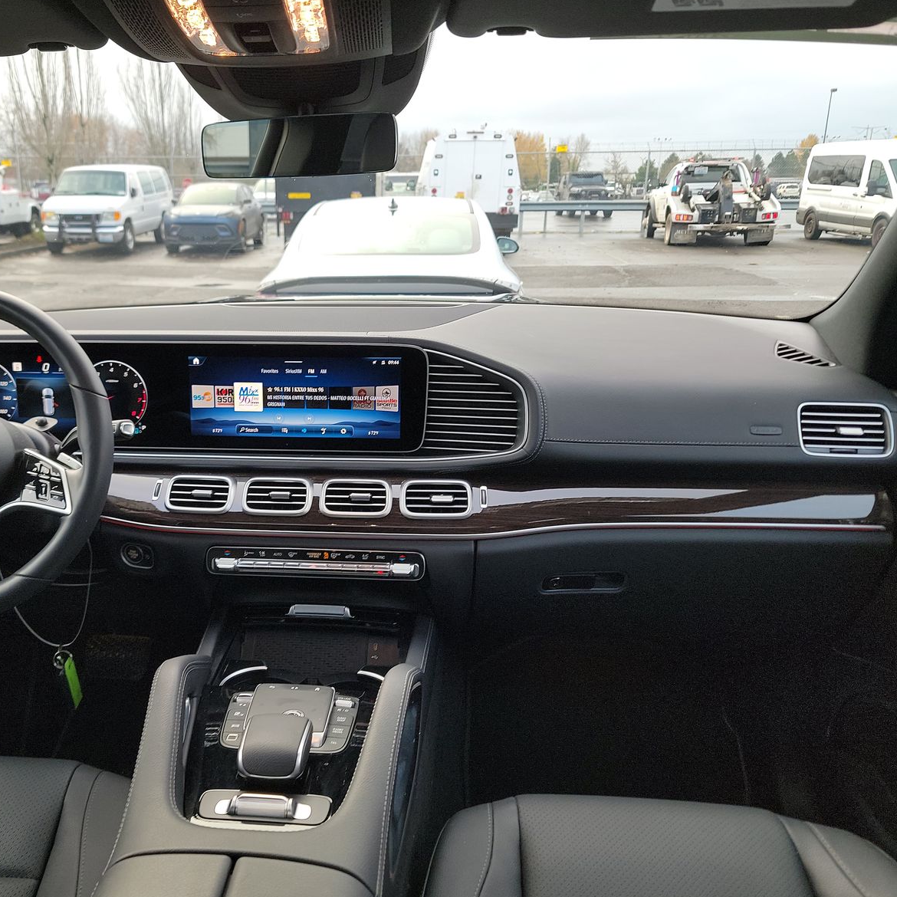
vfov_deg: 55.6
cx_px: 320
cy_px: 455
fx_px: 850
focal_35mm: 29
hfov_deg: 54.8
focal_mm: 6.7
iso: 64
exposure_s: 1/59
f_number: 1.8
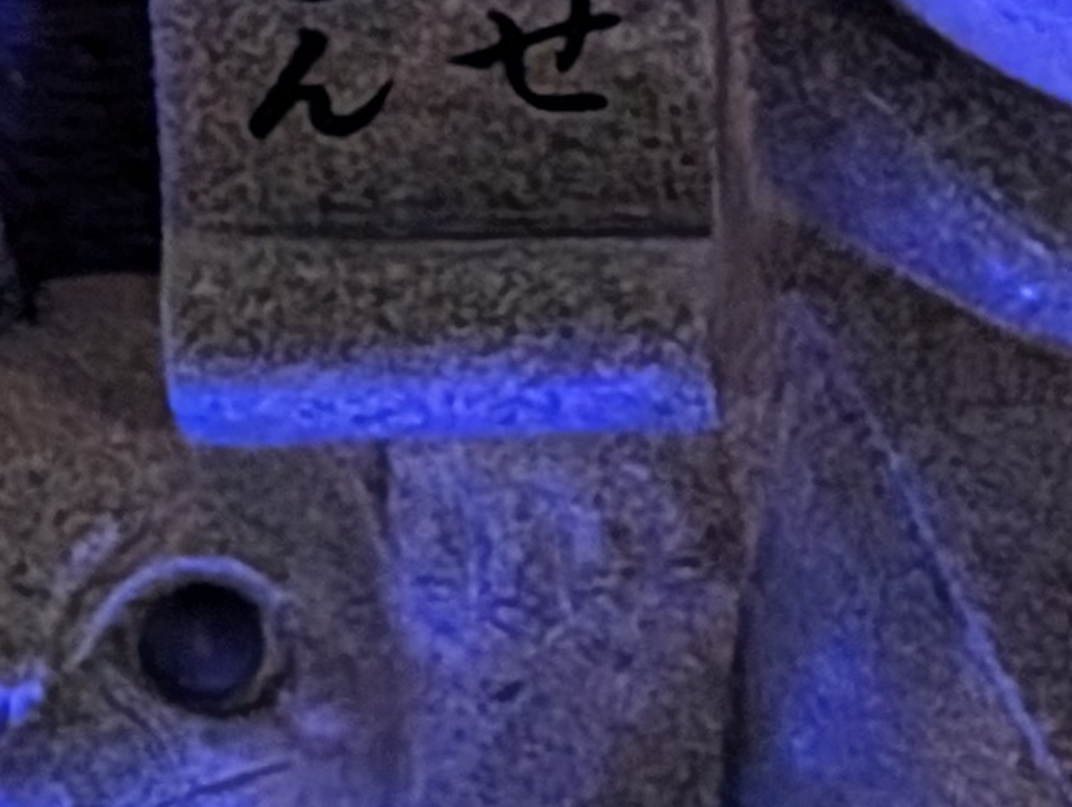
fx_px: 9363
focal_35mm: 302
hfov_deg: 6.5
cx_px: 1572
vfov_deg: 4.9
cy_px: 144
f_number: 1.68
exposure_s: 1/31
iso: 239
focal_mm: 6.9
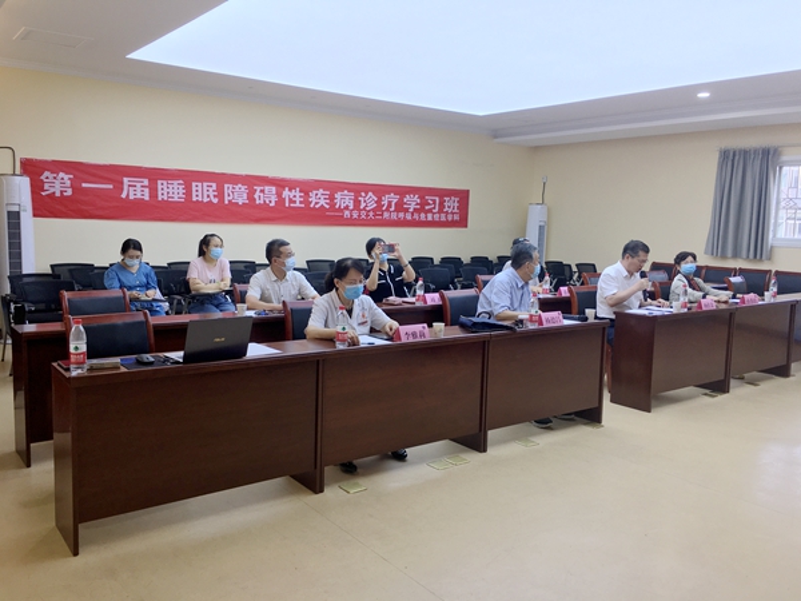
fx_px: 671
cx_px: 400
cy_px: 300
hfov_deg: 61.7
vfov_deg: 48.2
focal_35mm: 29
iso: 25
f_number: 2.2
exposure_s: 1/50
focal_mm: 4.15
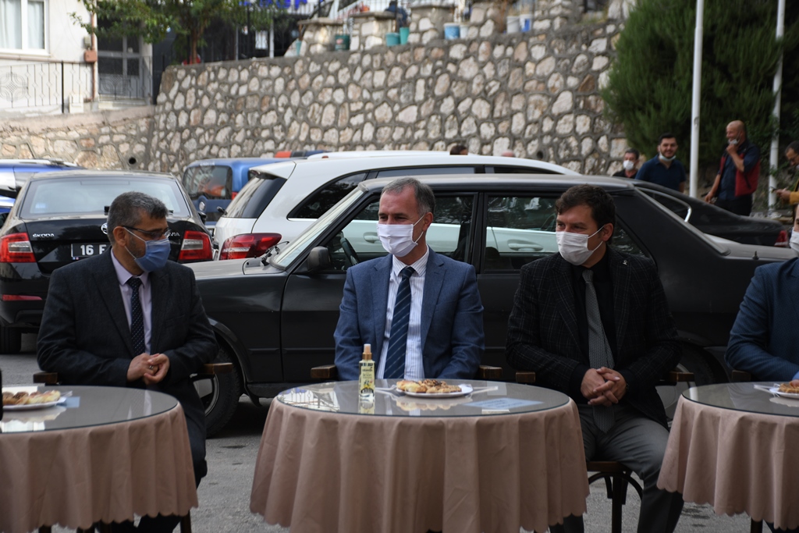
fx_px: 1731
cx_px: 400
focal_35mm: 78
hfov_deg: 26.0
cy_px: 266
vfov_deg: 17.5
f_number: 4.8
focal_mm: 52
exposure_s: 1/250
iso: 100
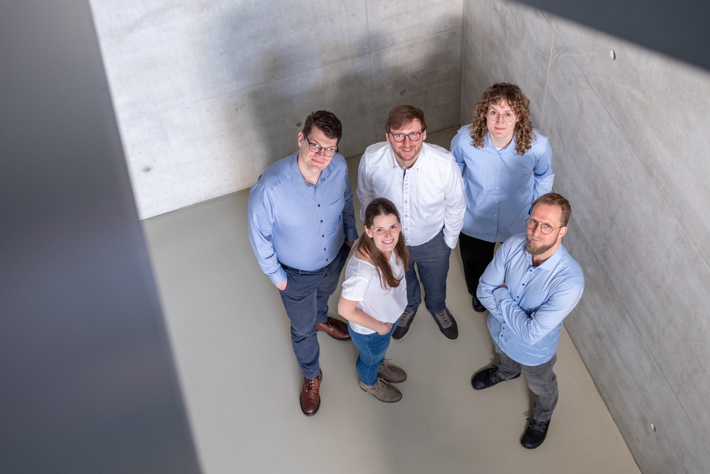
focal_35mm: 45
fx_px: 887
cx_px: 355
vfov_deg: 29.9
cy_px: 237
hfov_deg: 43.6
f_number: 2
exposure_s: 1/75
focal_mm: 30
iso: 800
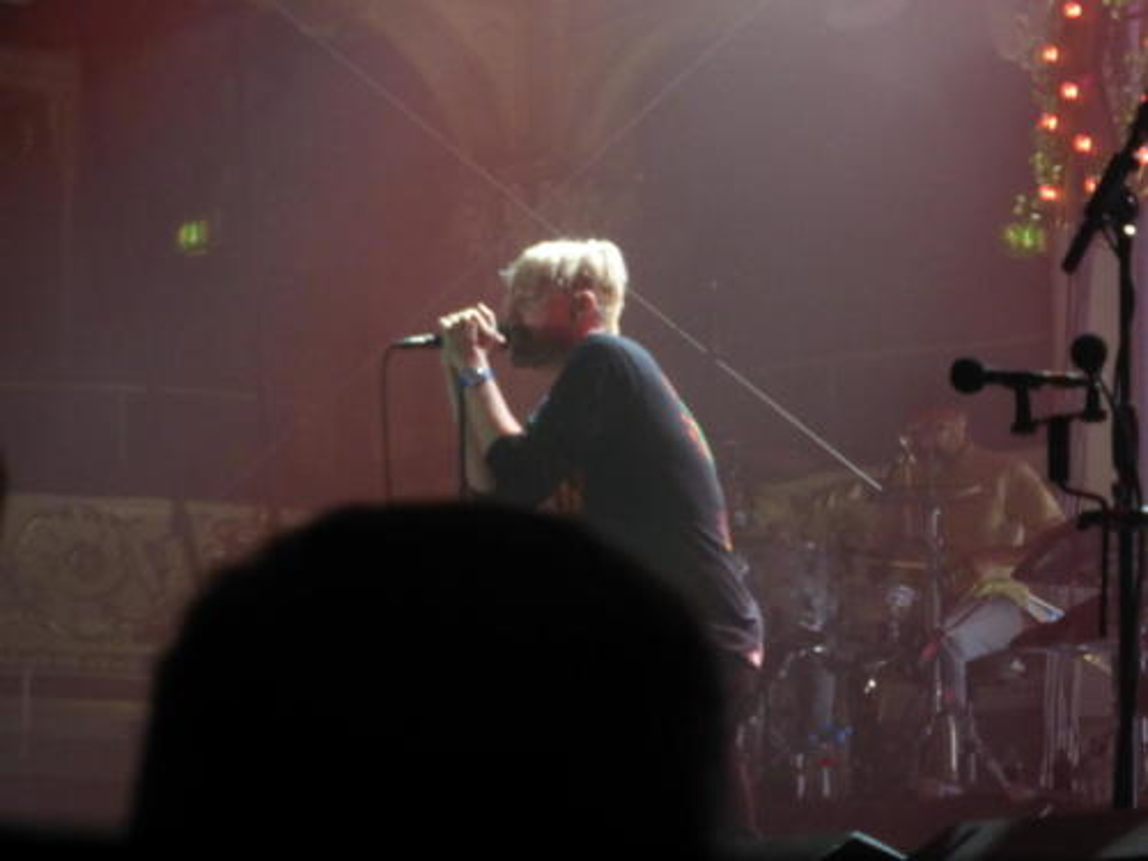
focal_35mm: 137
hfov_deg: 14.4
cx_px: 574
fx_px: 4543
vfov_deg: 10.8
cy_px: 430
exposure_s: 1/160
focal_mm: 24.4
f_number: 5.4
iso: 800
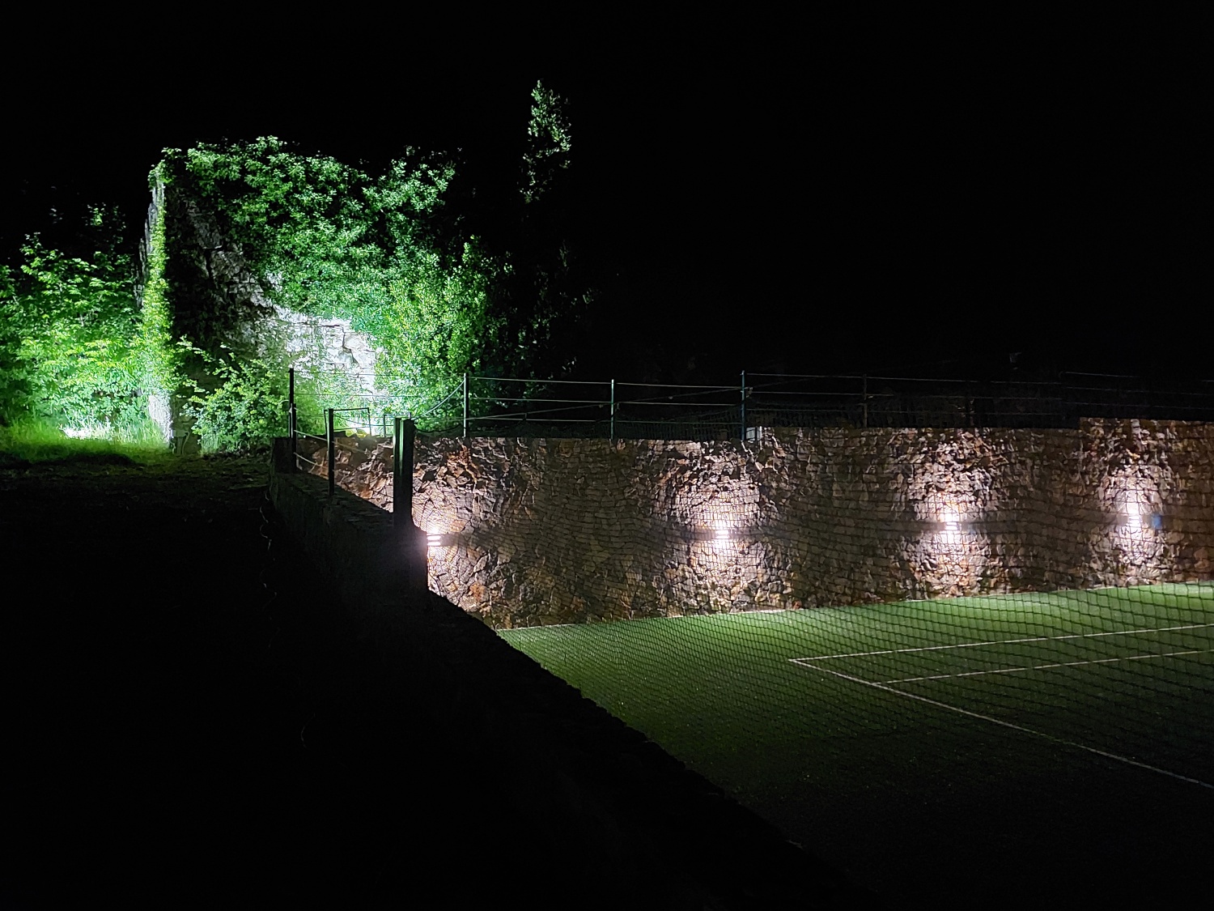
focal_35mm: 24
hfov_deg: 71.6
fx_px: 842
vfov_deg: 56.8
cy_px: 456
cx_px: 607
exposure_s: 1/8
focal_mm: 5.23
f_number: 1.8
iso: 1600
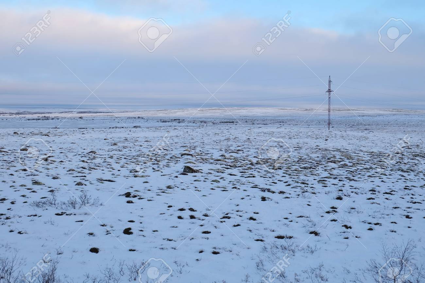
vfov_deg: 31.9
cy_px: 142
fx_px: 496
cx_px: 212
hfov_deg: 46.4
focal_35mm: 42
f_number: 8
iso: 200
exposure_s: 1/150
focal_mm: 28.2
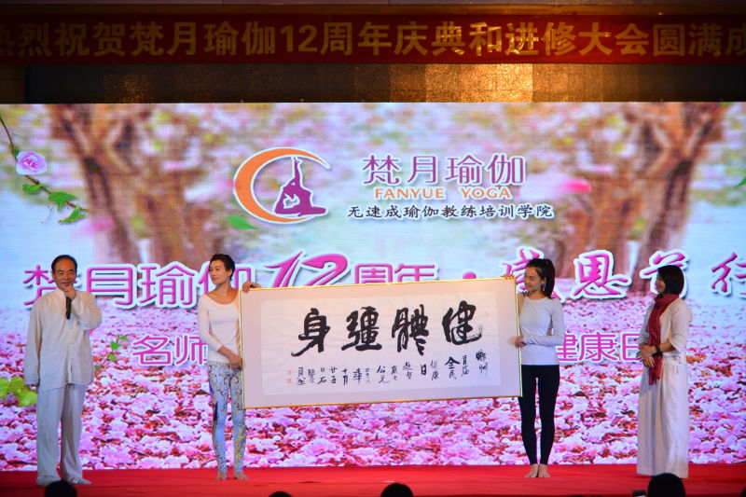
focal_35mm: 98
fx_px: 2030
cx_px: 373
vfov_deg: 14.0
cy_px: 248
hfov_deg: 20.8
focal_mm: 98
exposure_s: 1/250
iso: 800
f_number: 4
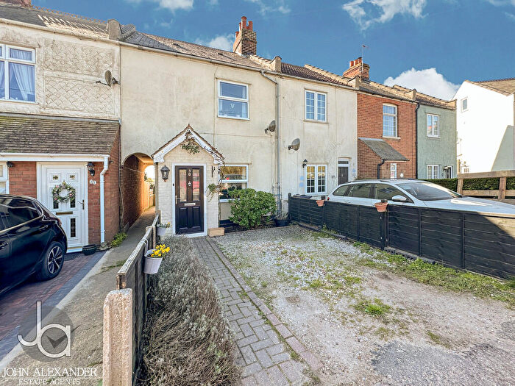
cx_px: 258
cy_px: 193
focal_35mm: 14
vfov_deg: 85.7
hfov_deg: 102.1
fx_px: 208
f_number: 2.2
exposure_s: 1/200
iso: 40
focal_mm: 2.22
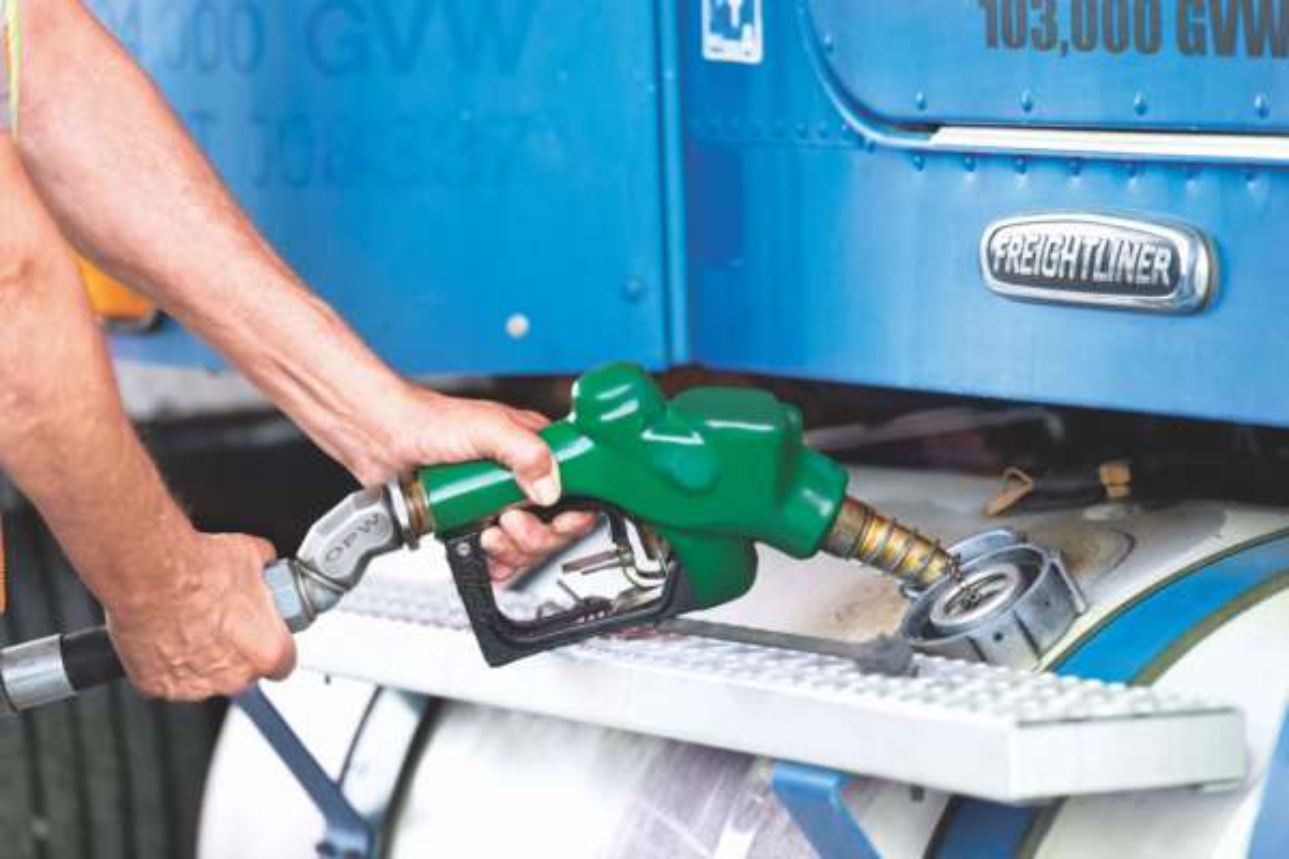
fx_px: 6265
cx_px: 644
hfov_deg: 11.7
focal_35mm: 175
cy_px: 430
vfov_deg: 7.8
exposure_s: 1/320
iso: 400
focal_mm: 175
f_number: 2.8
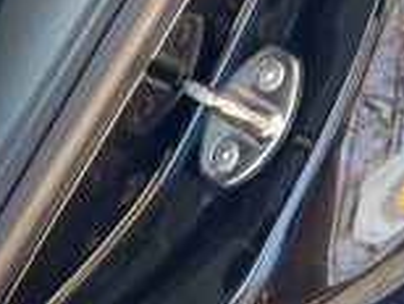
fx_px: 1578
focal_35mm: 135
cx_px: -328
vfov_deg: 10.8
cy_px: -81
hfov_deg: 13.1
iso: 64
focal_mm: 5.7
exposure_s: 1/144
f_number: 1.5
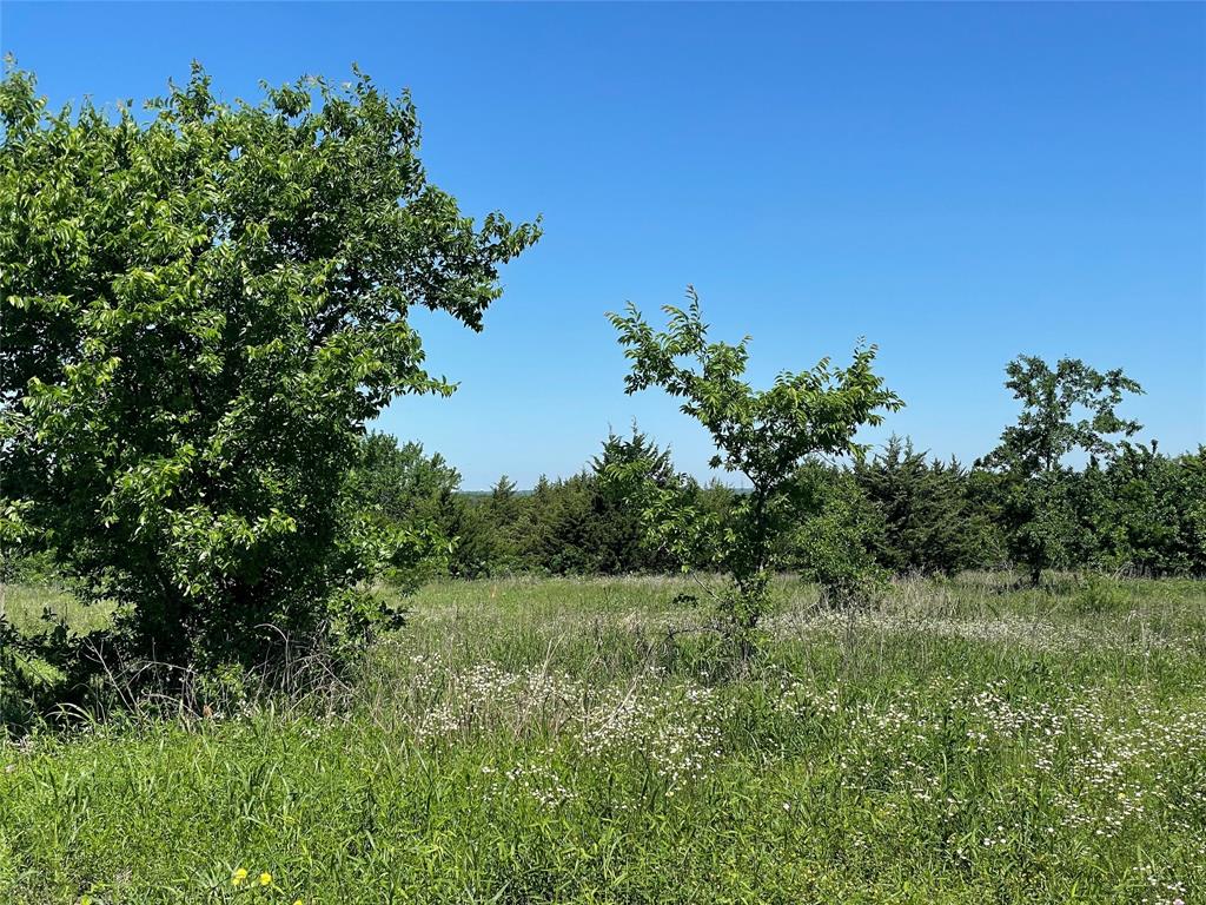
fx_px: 1812
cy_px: 452
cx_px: 603
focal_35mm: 52
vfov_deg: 28.0
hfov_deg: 36.8
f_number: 2
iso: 25
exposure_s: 1/1597
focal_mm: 6
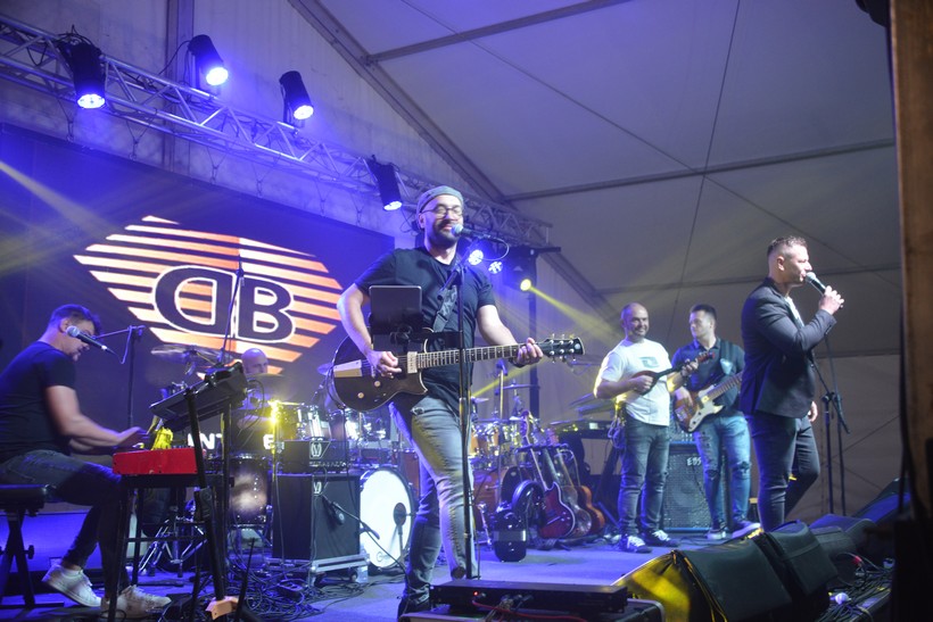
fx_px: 985
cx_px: 466
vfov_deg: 35.1
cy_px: 311
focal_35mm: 38
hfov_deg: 50.7
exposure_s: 1/40
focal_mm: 38
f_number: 4
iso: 1800
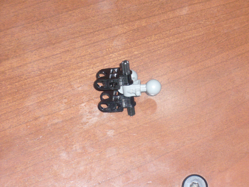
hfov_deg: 18.7
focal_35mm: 105
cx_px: 124
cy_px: 94
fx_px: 755
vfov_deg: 14.1
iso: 400
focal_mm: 17.4
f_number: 5
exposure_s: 1/60
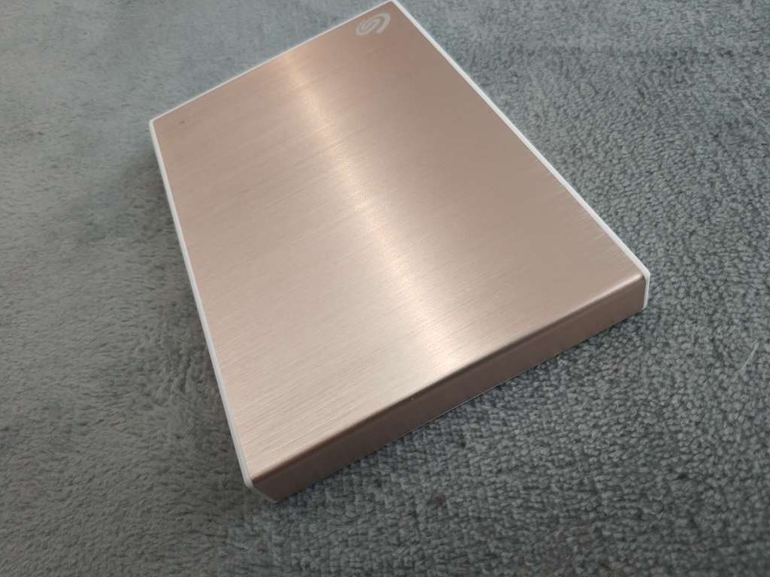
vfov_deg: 44.2
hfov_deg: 56.8
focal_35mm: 32
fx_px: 712
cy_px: 288
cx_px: 385
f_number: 2
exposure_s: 1/25
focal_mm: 4.5
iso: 183
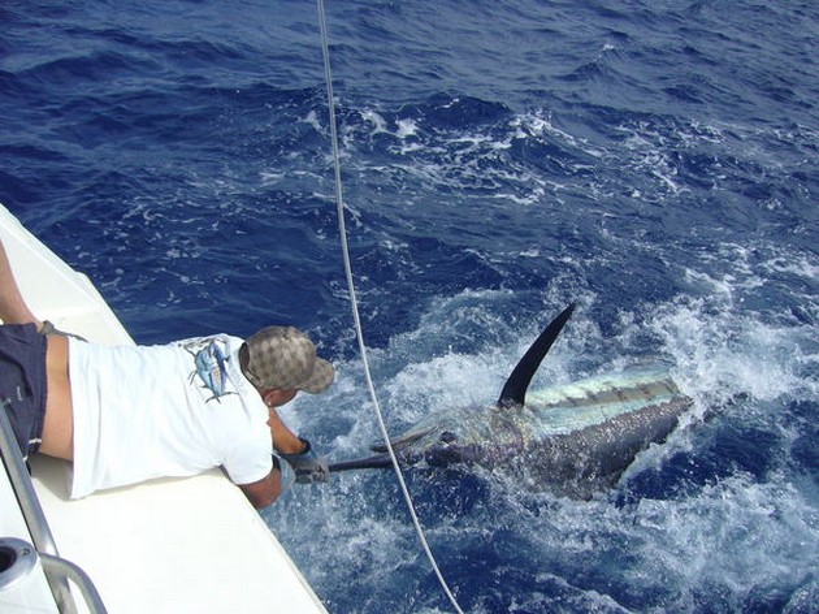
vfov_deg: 40.7
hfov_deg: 52.6
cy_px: 307
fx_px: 828
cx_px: 410
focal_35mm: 35
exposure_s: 1/800
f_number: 5.6
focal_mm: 5.8
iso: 100
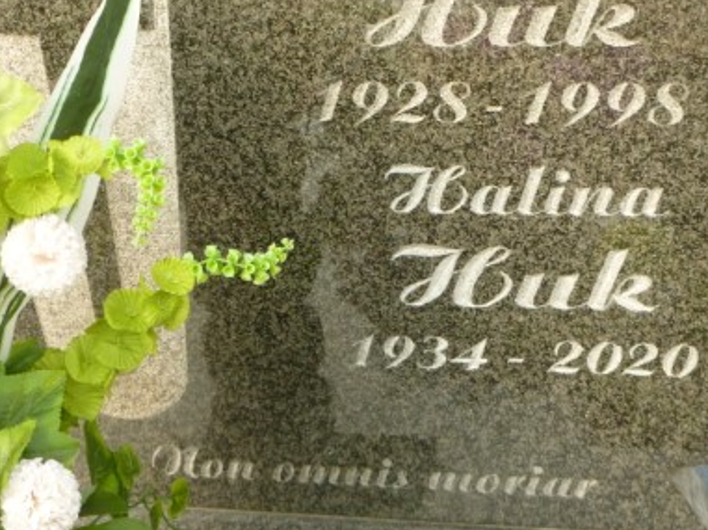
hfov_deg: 26.3
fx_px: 1512
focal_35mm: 74
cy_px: 169
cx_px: 437
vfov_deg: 19.8
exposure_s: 1/200
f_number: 3.8
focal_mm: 7.9
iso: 200
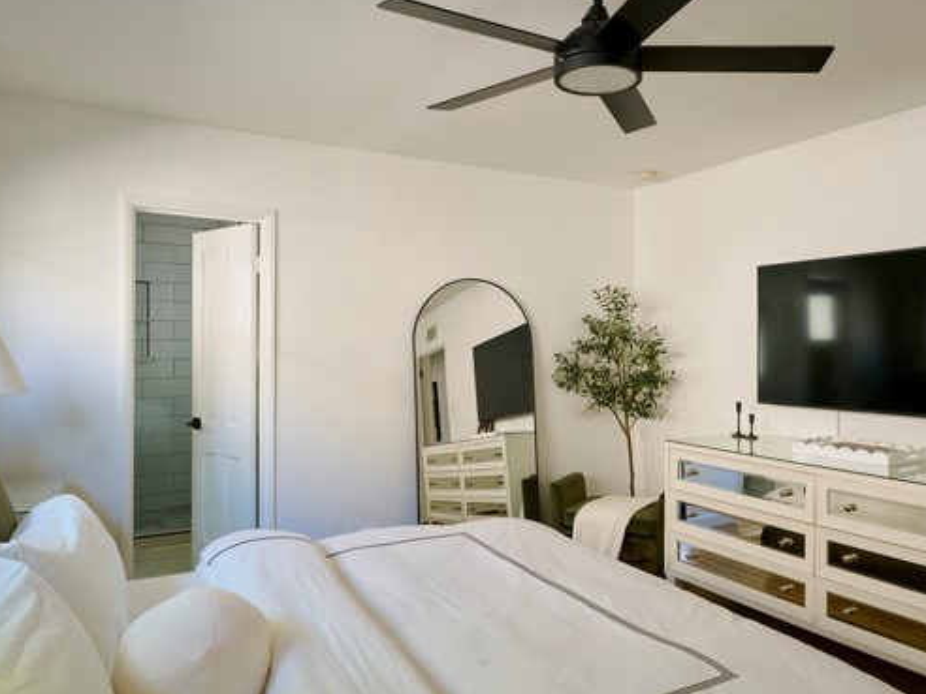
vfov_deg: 54.9
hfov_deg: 69.1
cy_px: 346
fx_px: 669
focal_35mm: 25
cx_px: 521
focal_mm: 20
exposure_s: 1/30
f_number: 11
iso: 100
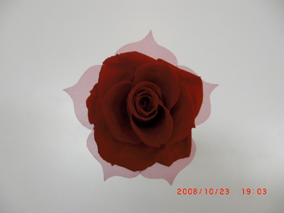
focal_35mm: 28
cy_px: 106
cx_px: 142
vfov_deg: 49.7
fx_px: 230
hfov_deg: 63.4
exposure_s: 1/100
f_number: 2.6
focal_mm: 4.9
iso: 200
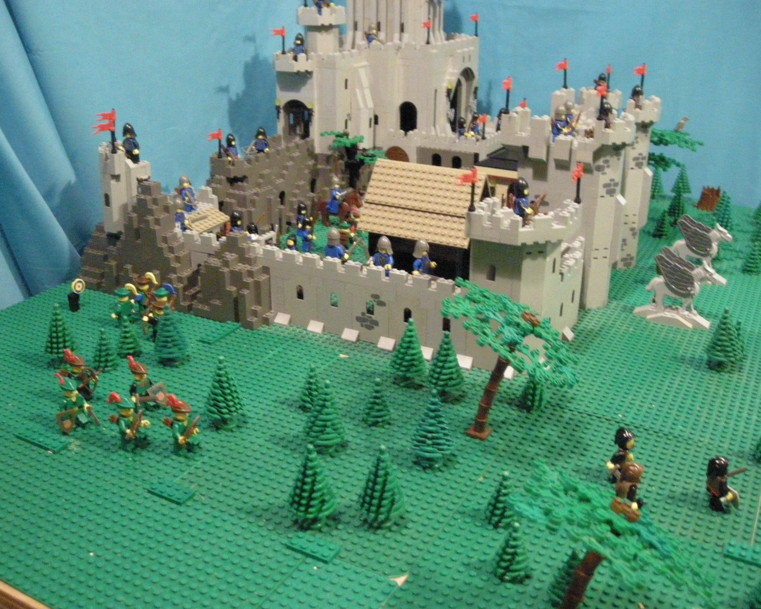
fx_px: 833
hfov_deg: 49.0
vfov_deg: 40.1
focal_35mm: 37
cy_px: 301
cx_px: 350
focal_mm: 5.7
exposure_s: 1/5.3
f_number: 2.8
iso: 800
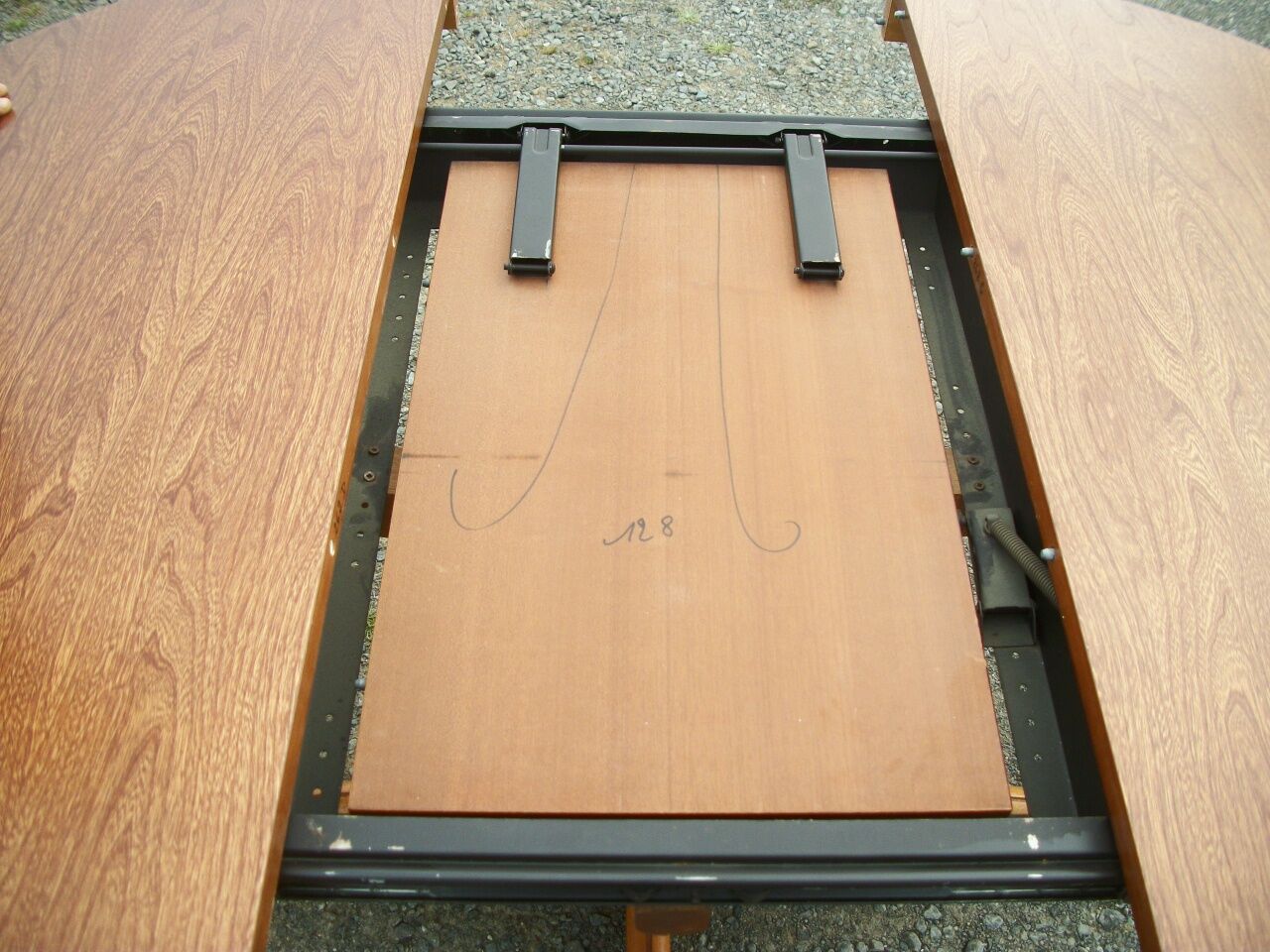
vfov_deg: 44.2
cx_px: 635
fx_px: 1174
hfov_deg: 56.8
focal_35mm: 32
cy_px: 476
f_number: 2.9
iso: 80
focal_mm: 5.7
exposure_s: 1/320
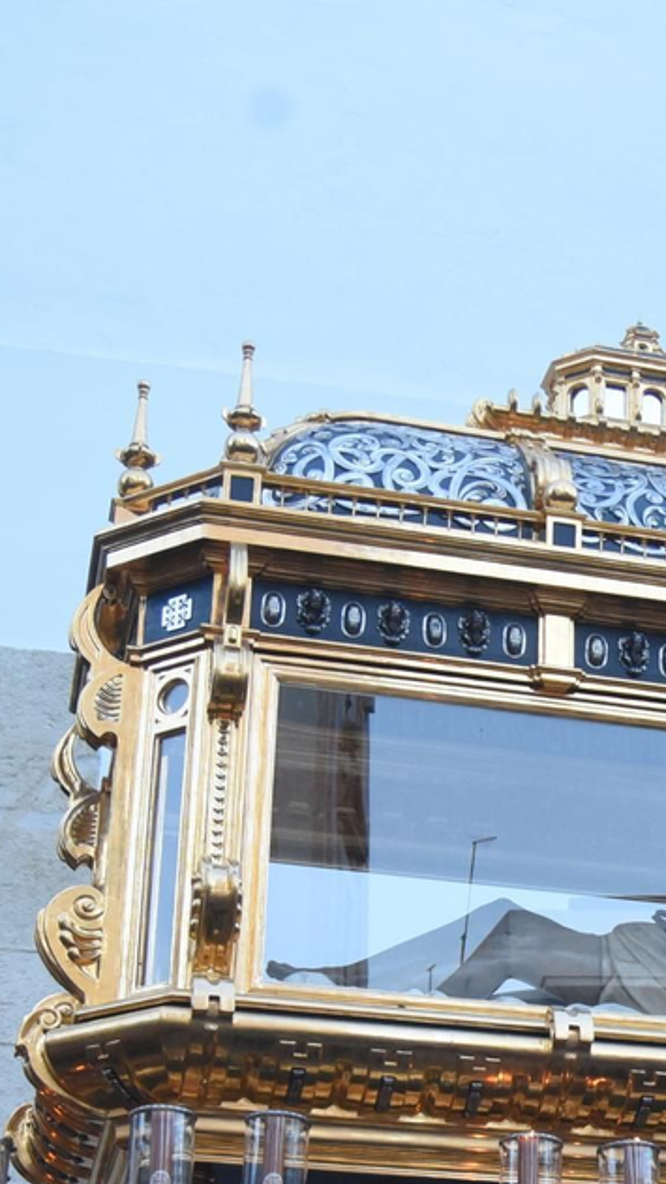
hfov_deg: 15.3
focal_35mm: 77
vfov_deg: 27.0
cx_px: 735
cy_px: 946
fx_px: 2417
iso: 2800
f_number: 6.3
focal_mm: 29
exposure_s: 1/125
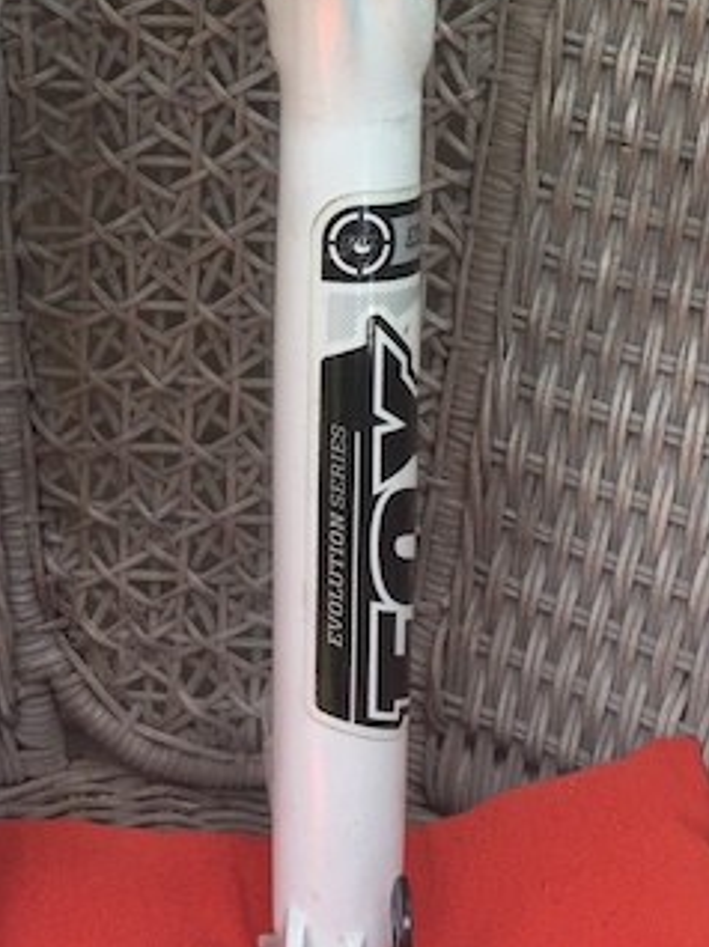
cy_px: -45
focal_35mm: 73
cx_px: 176
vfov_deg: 25.1
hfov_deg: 20.0
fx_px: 1996
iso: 40
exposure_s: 1/120
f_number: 2.2
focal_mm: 4.15
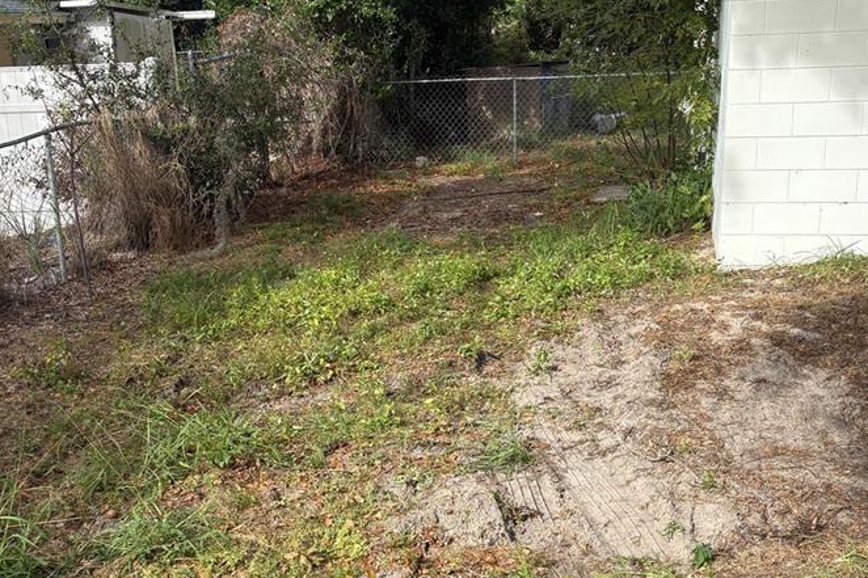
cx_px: 403
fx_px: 1181
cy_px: 417
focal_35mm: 49
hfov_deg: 40.3
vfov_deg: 27.2
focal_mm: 5.96
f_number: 1.6
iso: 50
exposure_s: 1/1451
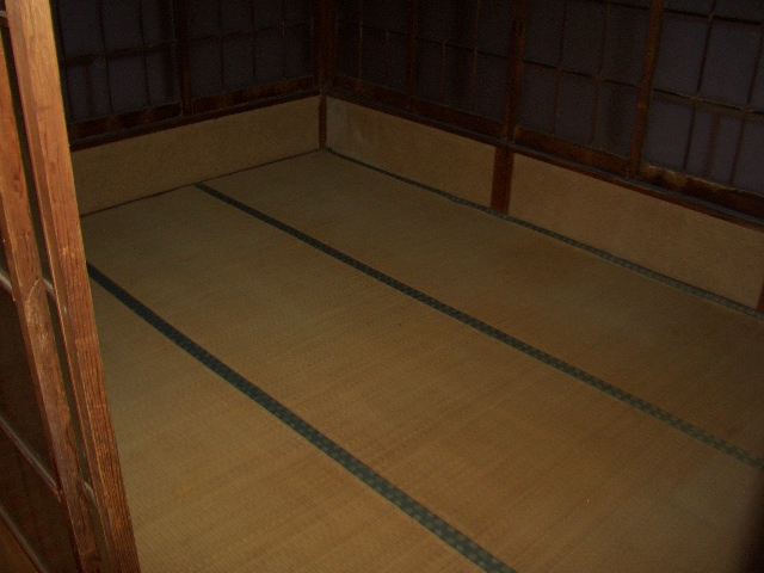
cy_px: 286
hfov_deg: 52.6
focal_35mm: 35
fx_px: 772
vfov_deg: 40.7
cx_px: 382
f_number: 2.6
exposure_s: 1/60
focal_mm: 5.8
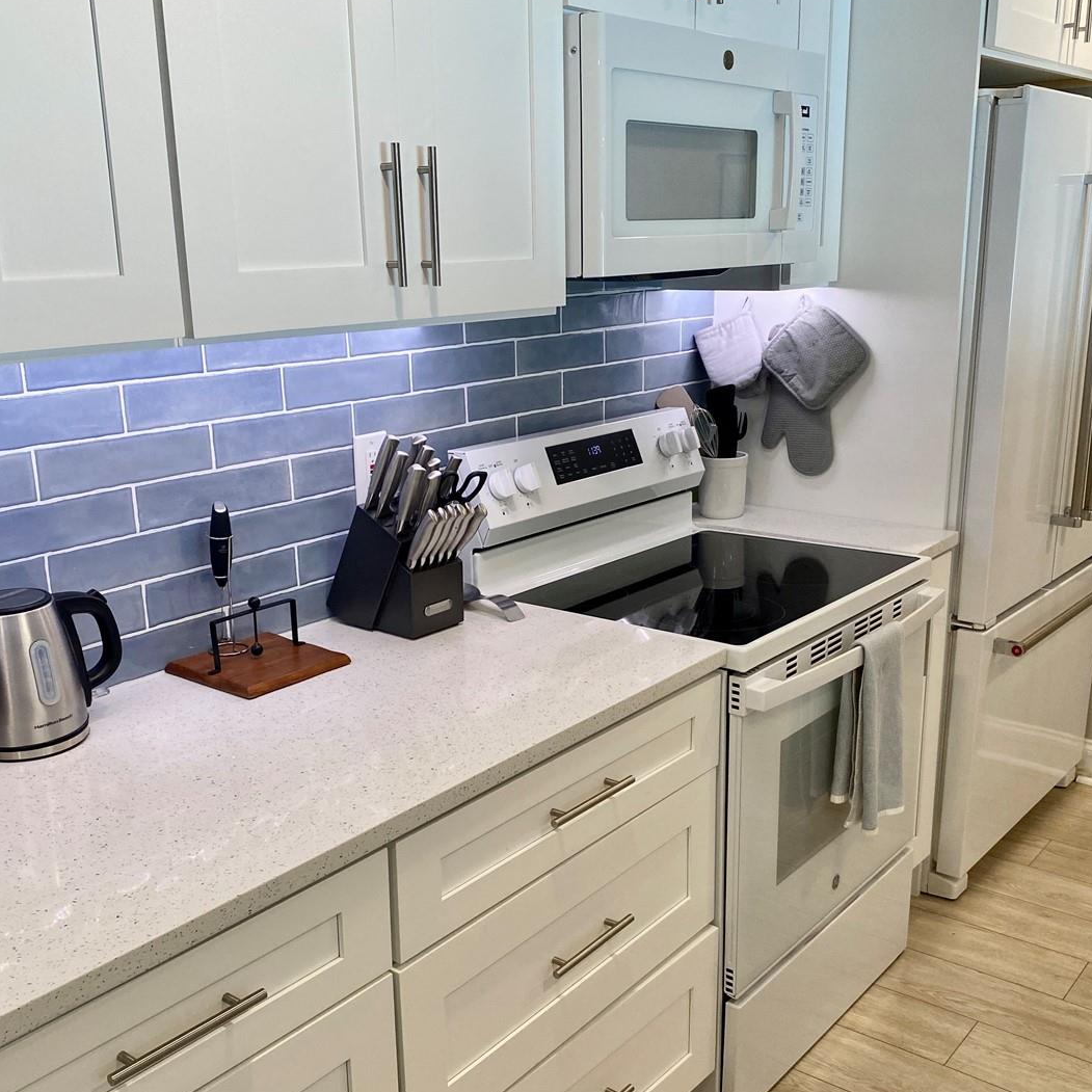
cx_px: 548
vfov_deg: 47.1
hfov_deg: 47.2
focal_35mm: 35
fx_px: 1249
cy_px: 609
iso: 125
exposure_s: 1/120
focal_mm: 4.25
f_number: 1.8
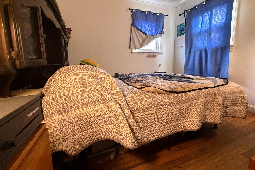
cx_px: 128
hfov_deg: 100.4
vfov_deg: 77.0
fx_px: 106
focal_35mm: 15
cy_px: 75
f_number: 2.2
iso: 640
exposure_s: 1/60
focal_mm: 2.22
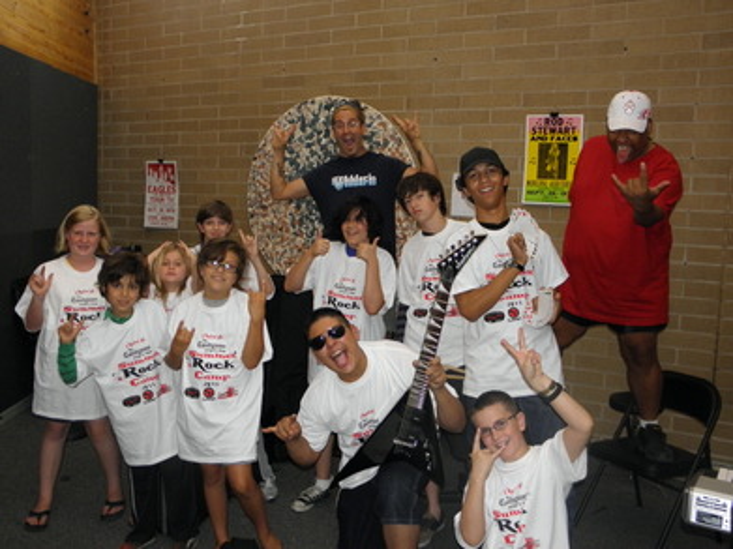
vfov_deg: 42.9
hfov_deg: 55.4
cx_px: 366
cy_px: 274
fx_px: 699
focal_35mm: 33
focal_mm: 5.9
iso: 160
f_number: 3.6
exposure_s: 1/50
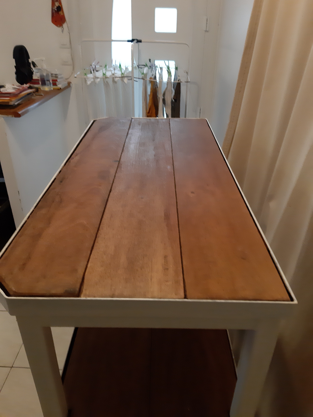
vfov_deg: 65.3
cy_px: 208
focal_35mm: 27
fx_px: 326
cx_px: 156
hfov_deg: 51.4
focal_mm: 3.93
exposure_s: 1/25
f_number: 1.7
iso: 500
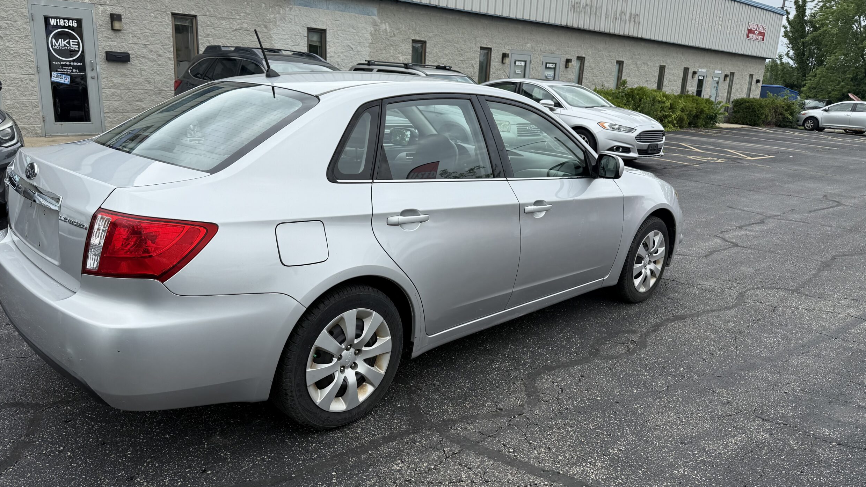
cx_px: 422
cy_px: 245
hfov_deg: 69.8
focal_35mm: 27
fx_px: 620
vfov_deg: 42.9
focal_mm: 6.76
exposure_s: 1/2907
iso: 80
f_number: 1.78
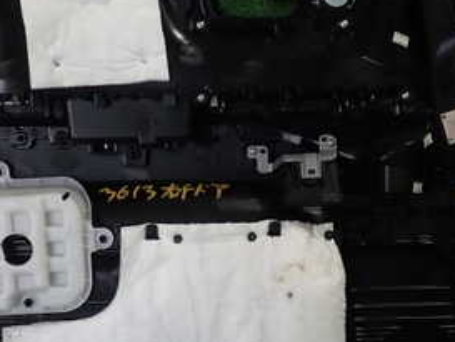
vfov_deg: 22.2
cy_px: 207
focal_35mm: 66
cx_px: 203
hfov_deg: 29.4
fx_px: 868
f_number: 2.3
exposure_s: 1/80
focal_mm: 5.4
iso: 100
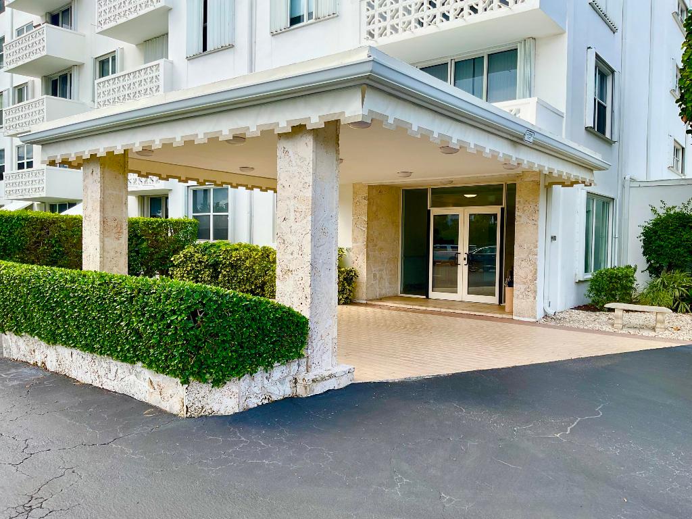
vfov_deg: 48.2
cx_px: 346
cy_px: 260
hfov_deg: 61.7
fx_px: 580
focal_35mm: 29
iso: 16
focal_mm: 3
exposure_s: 1/759
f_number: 1.8
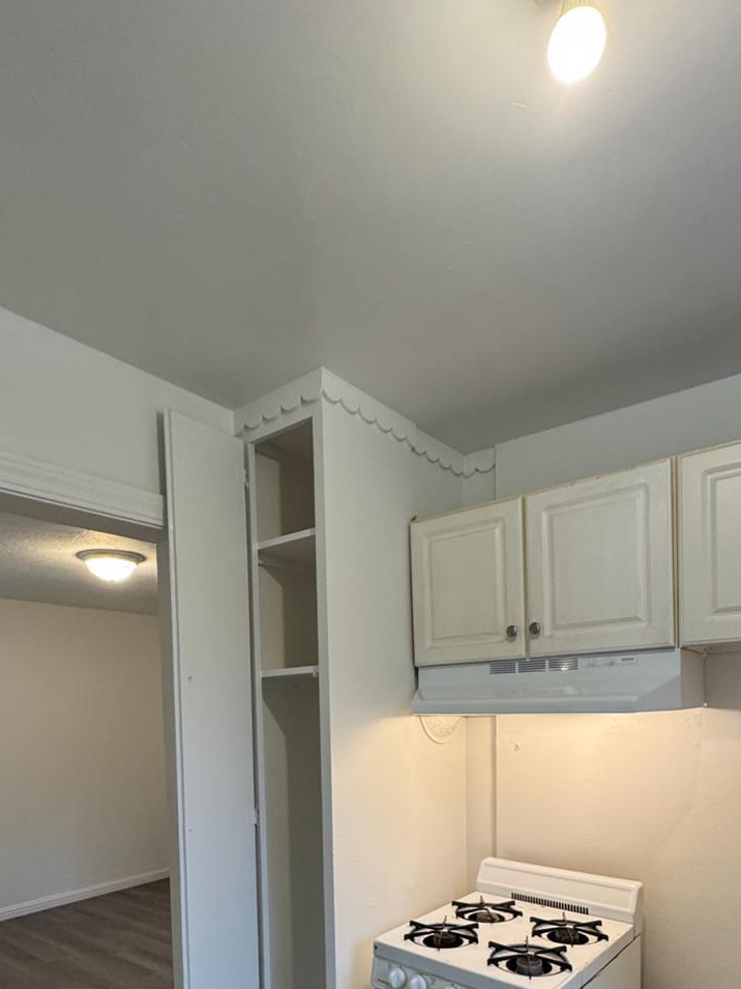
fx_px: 628
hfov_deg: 61.1
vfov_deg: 71.6
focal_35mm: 22
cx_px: 372
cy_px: 731
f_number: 2.2
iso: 250
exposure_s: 1/120
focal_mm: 2.22
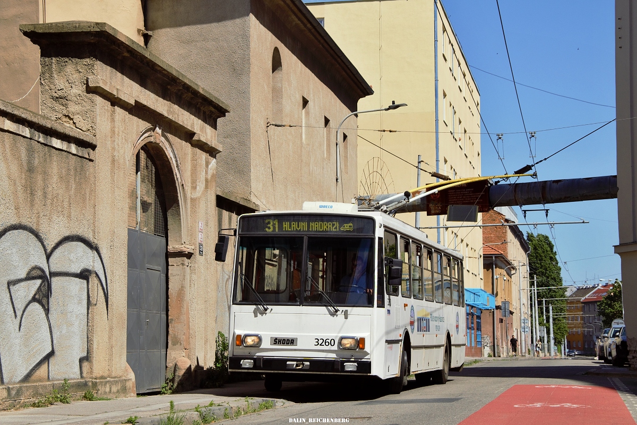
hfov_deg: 28.1
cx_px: 318
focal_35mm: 72
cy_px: 212
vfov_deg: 18.9
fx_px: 1274
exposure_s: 1/800
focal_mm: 48
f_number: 9
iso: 200
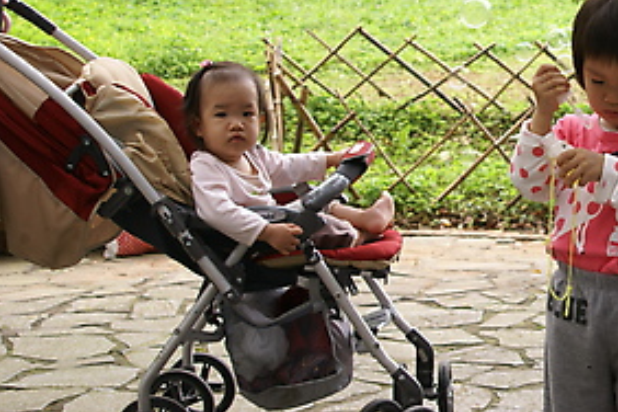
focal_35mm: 83
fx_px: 1425
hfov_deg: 23.4
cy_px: 179
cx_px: 620
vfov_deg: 16.4
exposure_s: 1/80
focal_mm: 26
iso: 100
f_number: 4
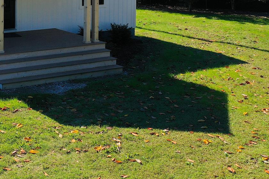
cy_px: -37
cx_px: -30
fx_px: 508
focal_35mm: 68
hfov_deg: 27.1
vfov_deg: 18.9
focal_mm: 10.26
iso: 100
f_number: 5.6
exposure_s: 1/320
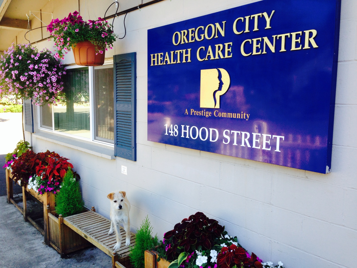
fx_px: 340
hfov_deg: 55.4
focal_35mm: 33
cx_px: 178
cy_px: 134
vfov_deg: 42.9
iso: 50
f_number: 2.4
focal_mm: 4.12
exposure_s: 1/122
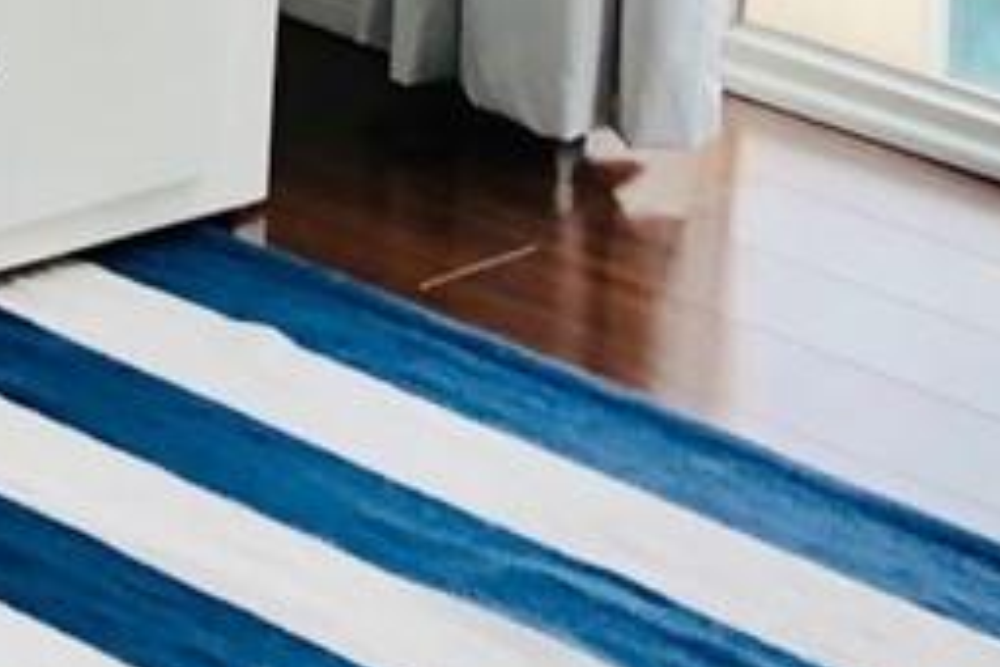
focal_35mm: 183
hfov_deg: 10.9
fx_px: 5083
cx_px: -400
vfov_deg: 7.0
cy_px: -1004
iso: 40
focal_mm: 4
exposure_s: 1/120
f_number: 1.8
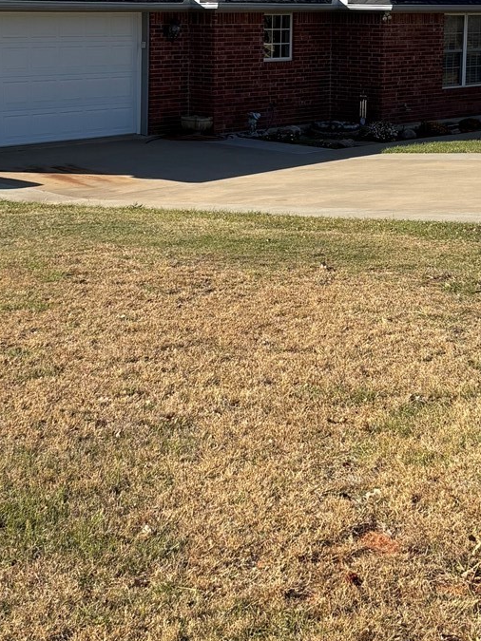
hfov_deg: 19.9
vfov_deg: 26.0
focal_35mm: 74
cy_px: 148
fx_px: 1371
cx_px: 254
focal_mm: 5.96
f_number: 1.6
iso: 50
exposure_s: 1/2778
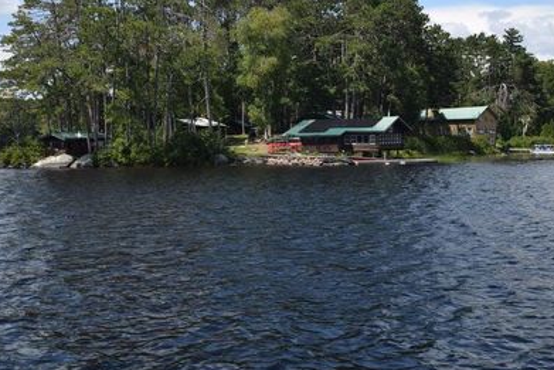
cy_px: 144
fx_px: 708
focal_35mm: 46
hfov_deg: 42.7
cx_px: 282
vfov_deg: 29.2
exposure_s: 1/200
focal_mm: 24
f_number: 8
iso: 100
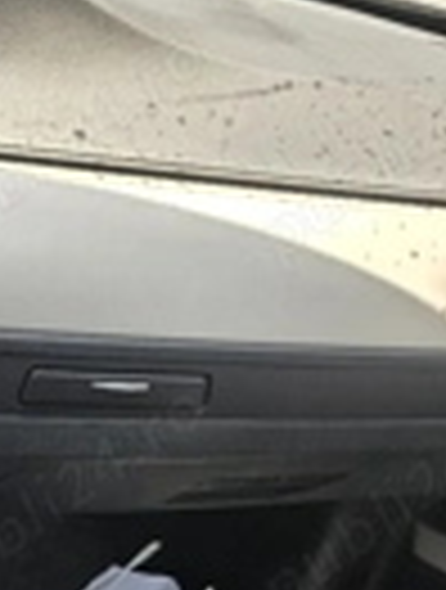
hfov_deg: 18.8
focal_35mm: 70
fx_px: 1197
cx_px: -203
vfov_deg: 26.6
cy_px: 554
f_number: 1.7
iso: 16
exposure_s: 1/71.4
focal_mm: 6.3
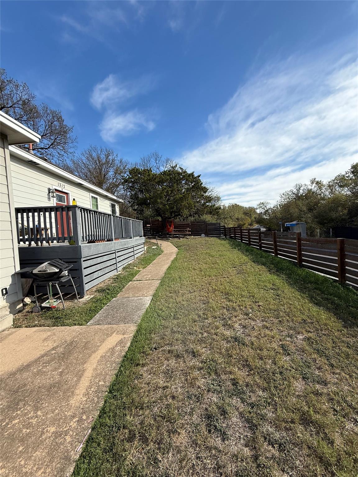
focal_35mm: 14
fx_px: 193
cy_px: 238
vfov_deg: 102.1
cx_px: 179
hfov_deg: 85.7
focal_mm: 2.22
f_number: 2.2
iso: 50
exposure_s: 1/1189
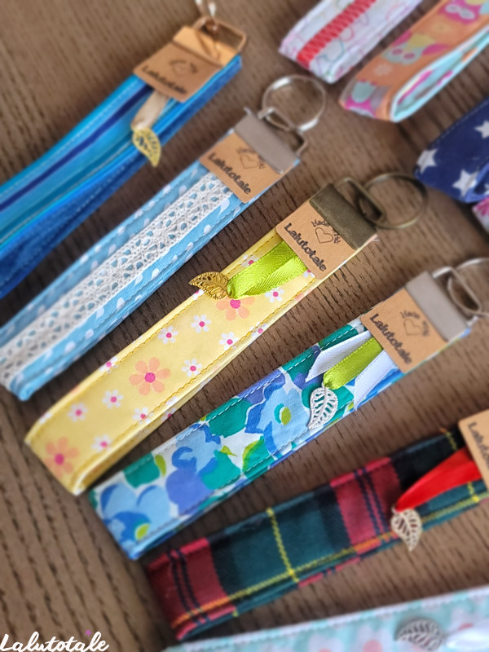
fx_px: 471
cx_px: 244
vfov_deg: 69.4
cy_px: 326
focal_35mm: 25
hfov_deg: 54.9
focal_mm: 7
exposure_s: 1/60
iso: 400
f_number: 1.8
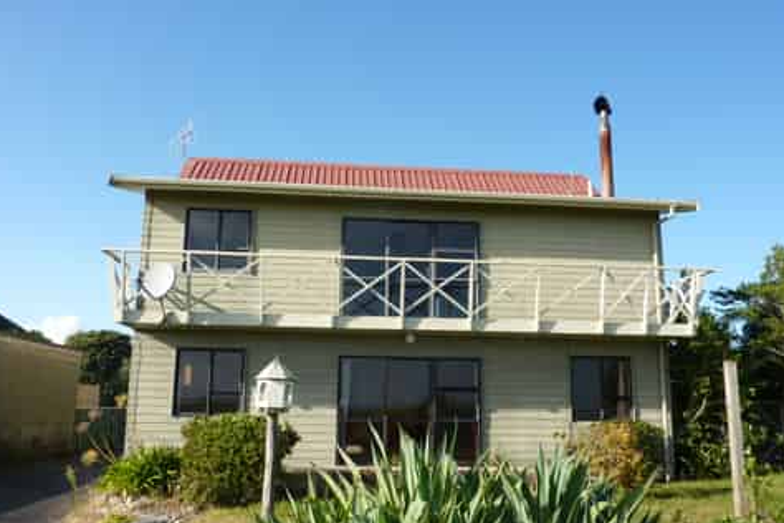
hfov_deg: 67.4
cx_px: 390
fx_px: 588
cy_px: 304
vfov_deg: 47.7
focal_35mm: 27
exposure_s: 1/400
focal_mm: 4.1
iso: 100
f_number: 4
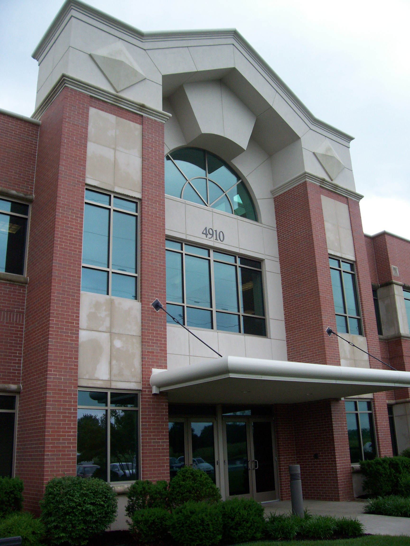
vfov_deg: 54.0
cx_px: 205
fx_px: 537
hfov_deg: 41.8
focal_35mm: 34
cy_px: 273
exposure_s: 1/482
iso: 80
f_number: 2.7
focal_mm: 5.6
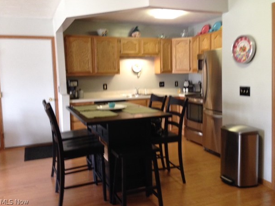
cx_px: 145
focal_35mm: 35
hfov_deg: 52.6
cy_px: 97
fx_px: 278
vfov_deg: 40.7
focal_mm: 4.12
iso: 250
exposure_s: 1/20
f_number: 2.4
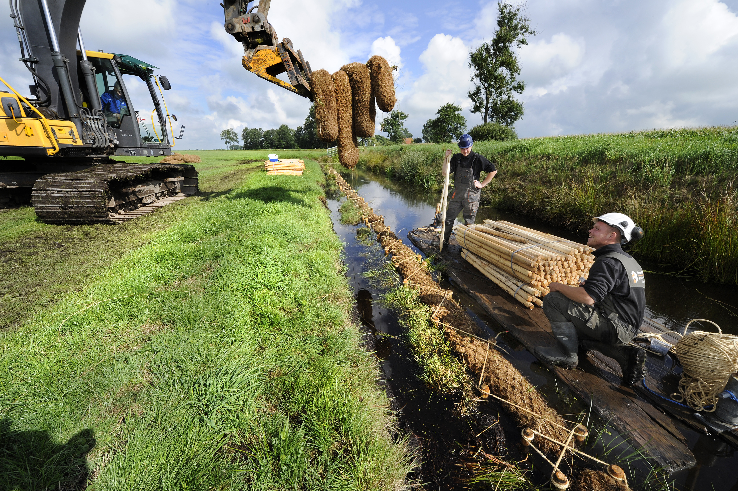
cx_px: 369
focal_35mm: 14
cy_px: 246
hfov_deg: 104.3
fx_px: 287
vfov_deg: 81.1
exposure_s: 1/80
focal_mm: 14
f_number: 22
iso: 320
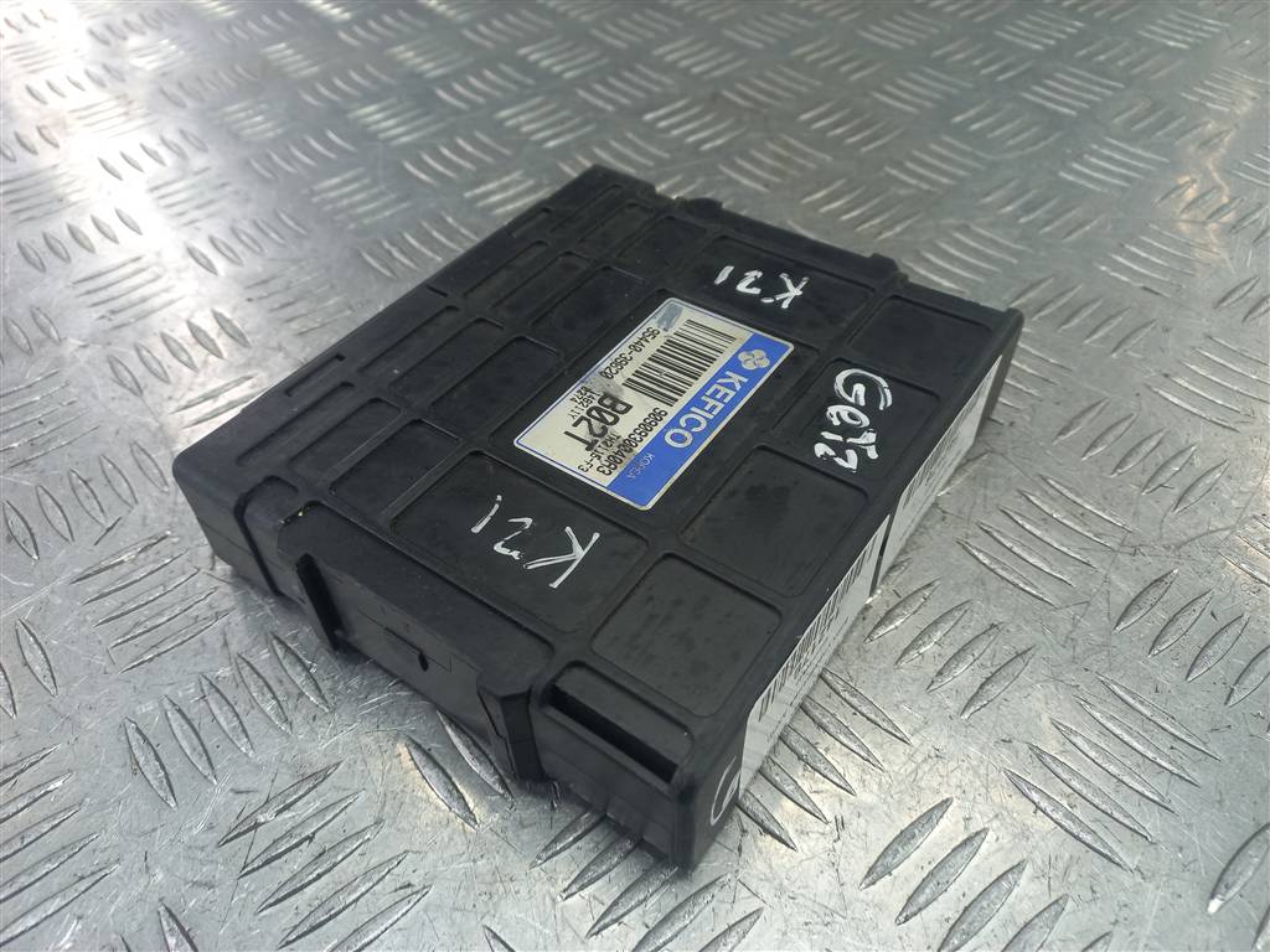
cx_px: 635
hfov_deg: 69.4
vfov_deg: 54.9
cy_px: 476
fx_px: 917
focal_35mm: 25
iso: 64
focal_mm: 4.6
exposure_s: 1/50
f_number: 1.8
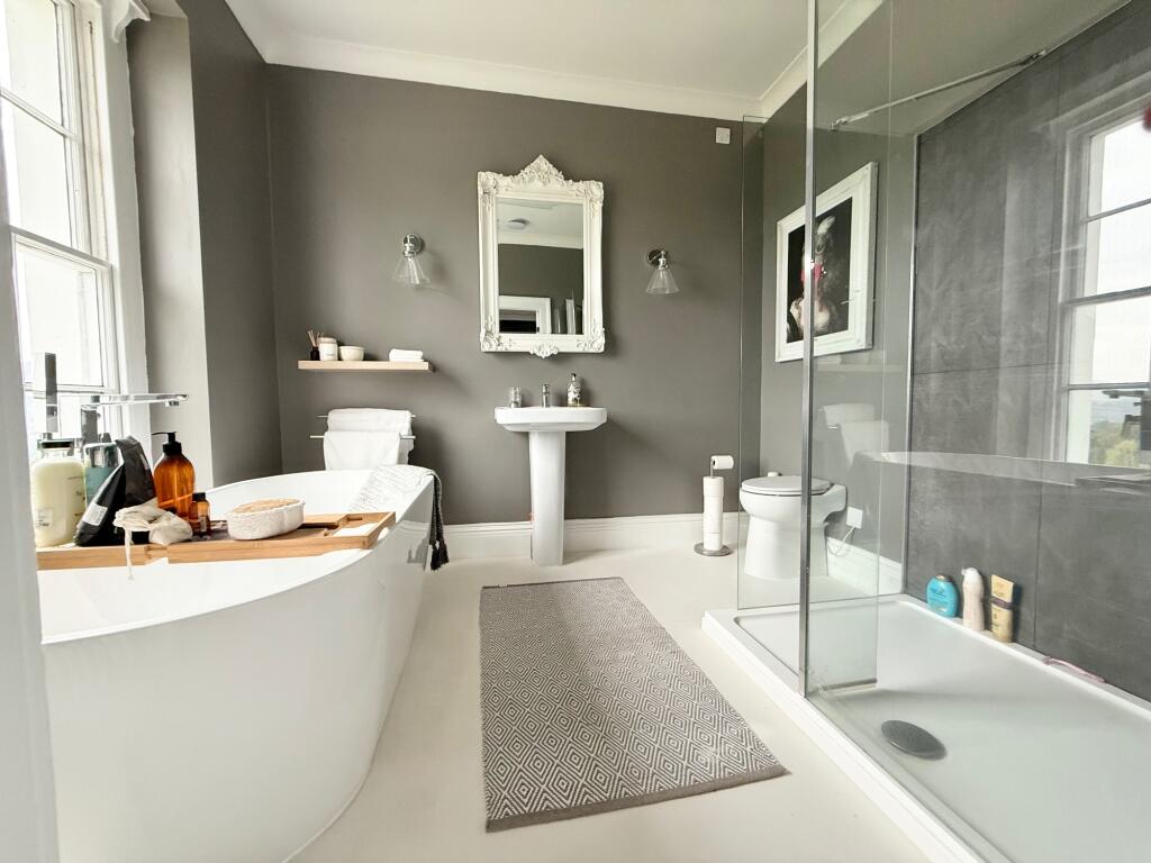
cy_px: 432
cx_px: 576
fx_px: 466
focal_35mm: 14
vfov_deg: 85.7
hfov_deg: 102.1
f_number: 2.2
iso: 320
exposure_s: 1/100
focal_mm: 2.22
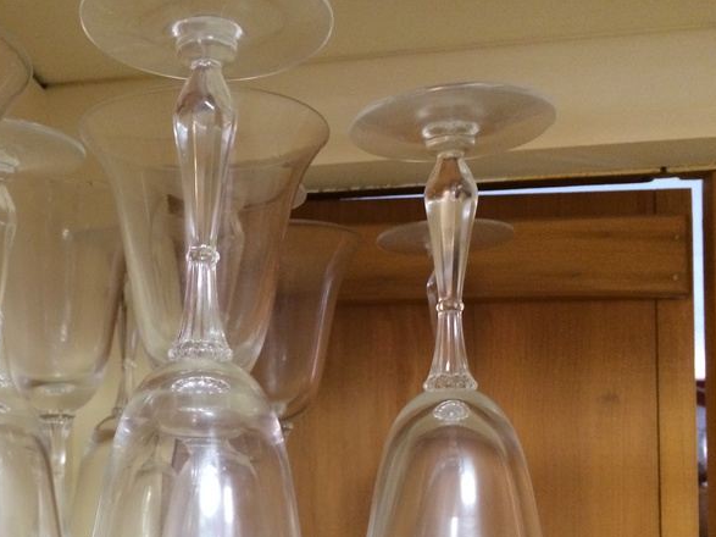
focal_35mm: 46
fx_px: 951
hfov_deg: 40.4
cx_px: 204
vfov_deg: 30.9
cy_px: 409
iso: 320
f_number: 2.2
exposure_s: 1/30
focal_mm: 4.12
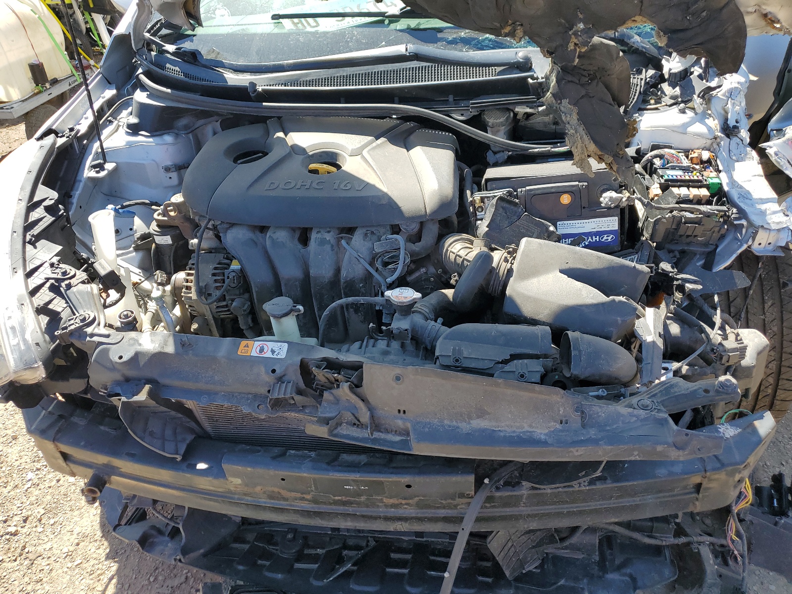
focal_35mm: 26
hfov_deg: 67.3
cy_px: 297
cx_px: 396
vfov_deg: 53.1
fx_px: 595
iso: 50
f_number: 1.5
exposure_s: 1/833
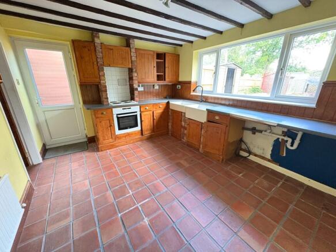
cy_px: 126
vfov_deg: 85.7
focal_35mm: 14
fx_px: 136
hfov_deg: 102.1
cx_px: 168
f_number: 2.2
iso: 800
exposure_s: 1/60
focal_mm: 2.22
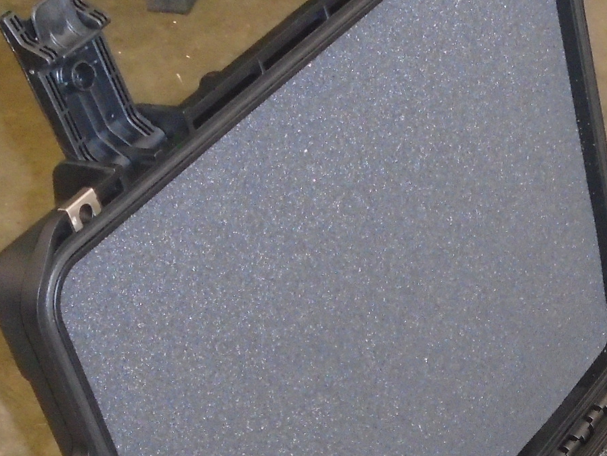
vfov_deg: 13.8
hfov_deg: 18.4
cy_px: 571
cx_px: 619
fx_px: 1824
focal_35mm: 104
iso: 500
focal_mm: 6.4
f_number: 3.8
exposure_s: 1/40
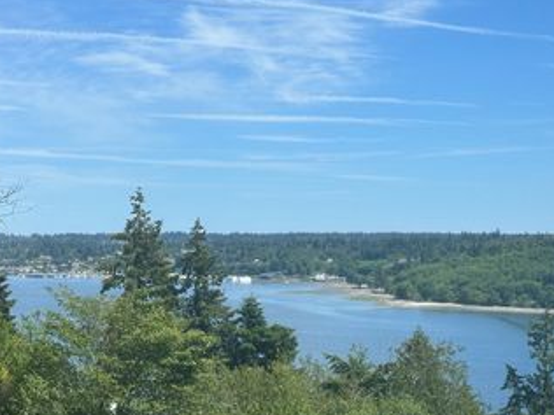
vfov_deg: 19.4
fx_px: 1216
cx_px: 198
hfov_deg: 25.6
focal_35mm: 76
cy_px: 209
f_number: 1.78
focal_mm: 6.86
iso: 64
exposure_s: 1/4566
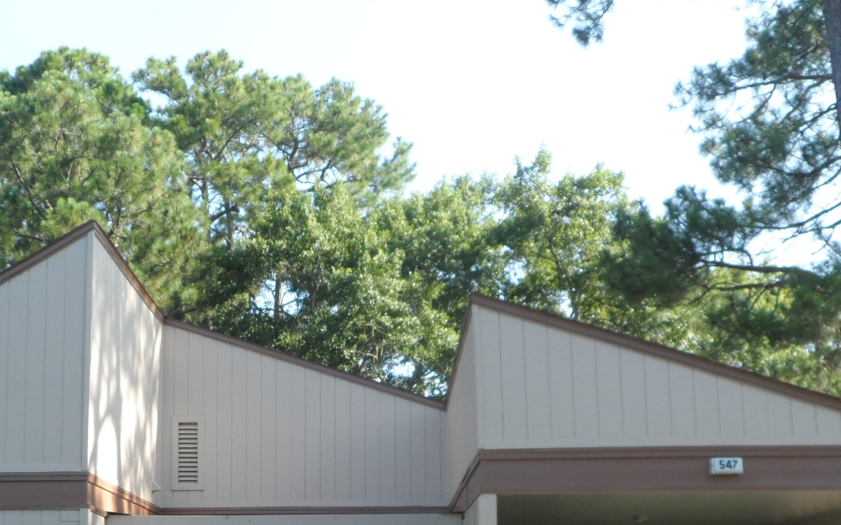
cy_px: 501
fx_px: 1146
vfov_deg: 24.8
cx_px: 273
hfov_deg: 39.8
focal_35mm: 50
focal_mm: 4.9
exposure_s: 1/180
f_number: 3.1
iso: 80
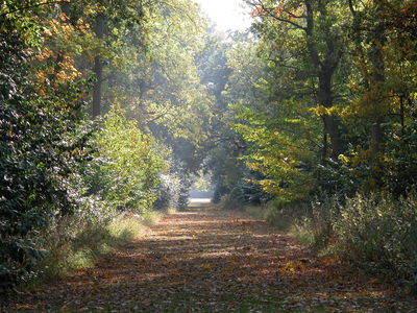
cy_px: 156
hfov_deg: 15.8
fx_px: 1506
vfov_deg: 11.9
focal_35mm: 125
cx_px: 208
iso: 100
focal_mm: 31.9
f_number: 3.8
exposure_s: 1/125
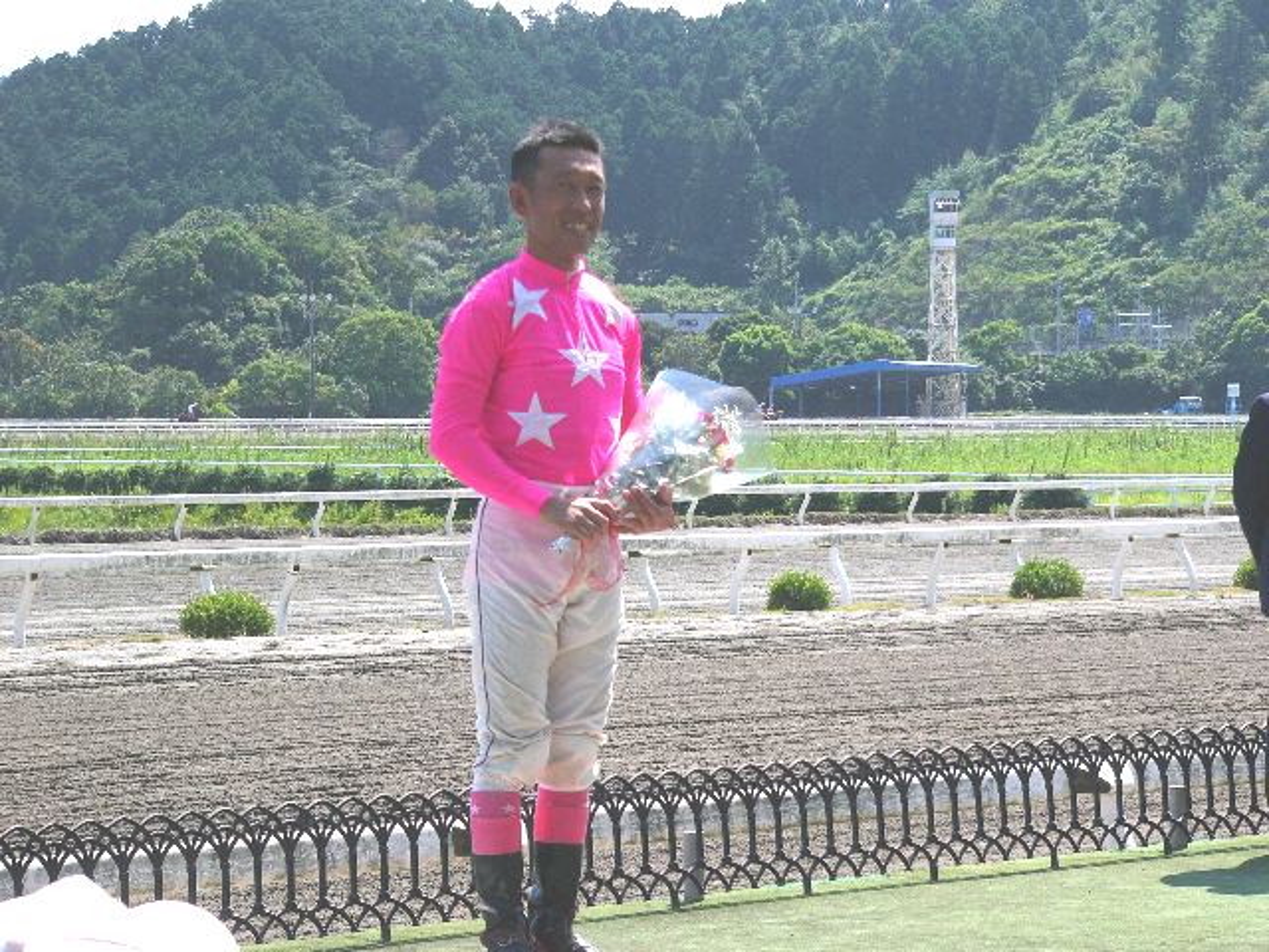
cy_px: 476
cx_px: 634
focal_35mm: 109
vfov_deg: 13.6
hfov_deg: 18.0
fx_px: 3996
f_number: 6.5
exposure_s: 1/1000
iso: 50
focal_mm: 18.1
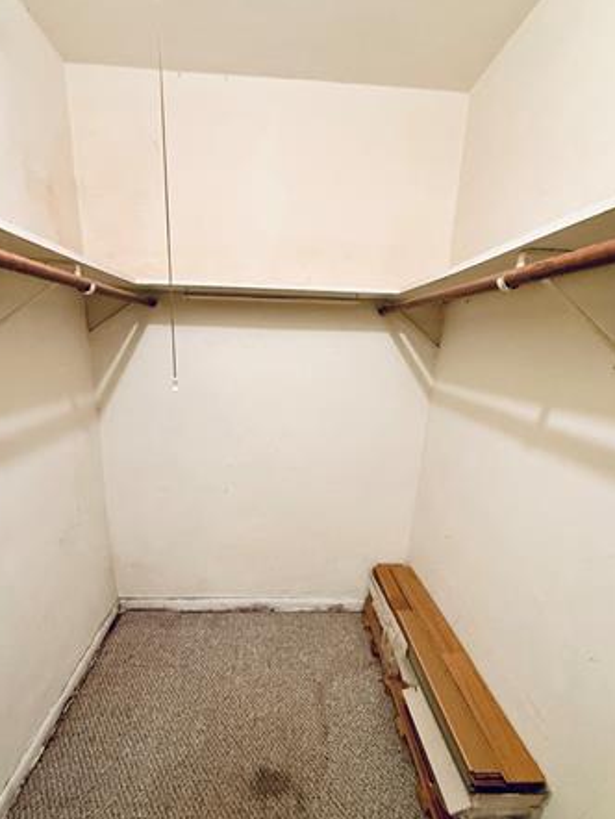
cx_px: 298
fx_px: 450
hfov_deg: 68.7
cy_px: 489
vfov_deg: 83.7
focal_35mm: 19
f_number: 2.2
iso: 500
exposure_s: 1/60
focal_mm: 2.22
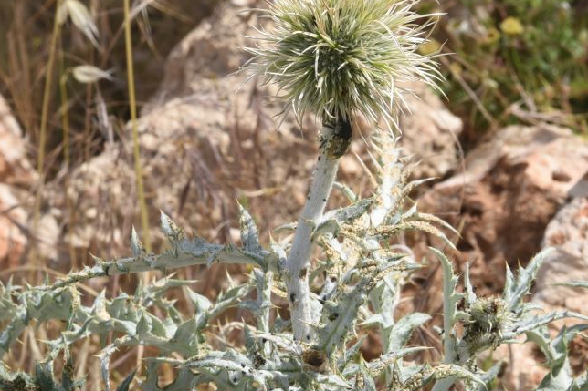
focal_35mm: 101
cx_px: 341
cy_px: 156
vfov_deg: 13.5
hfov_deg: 20.2
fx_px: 1649
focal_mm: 50
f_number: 18
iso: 200
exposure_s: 1/100
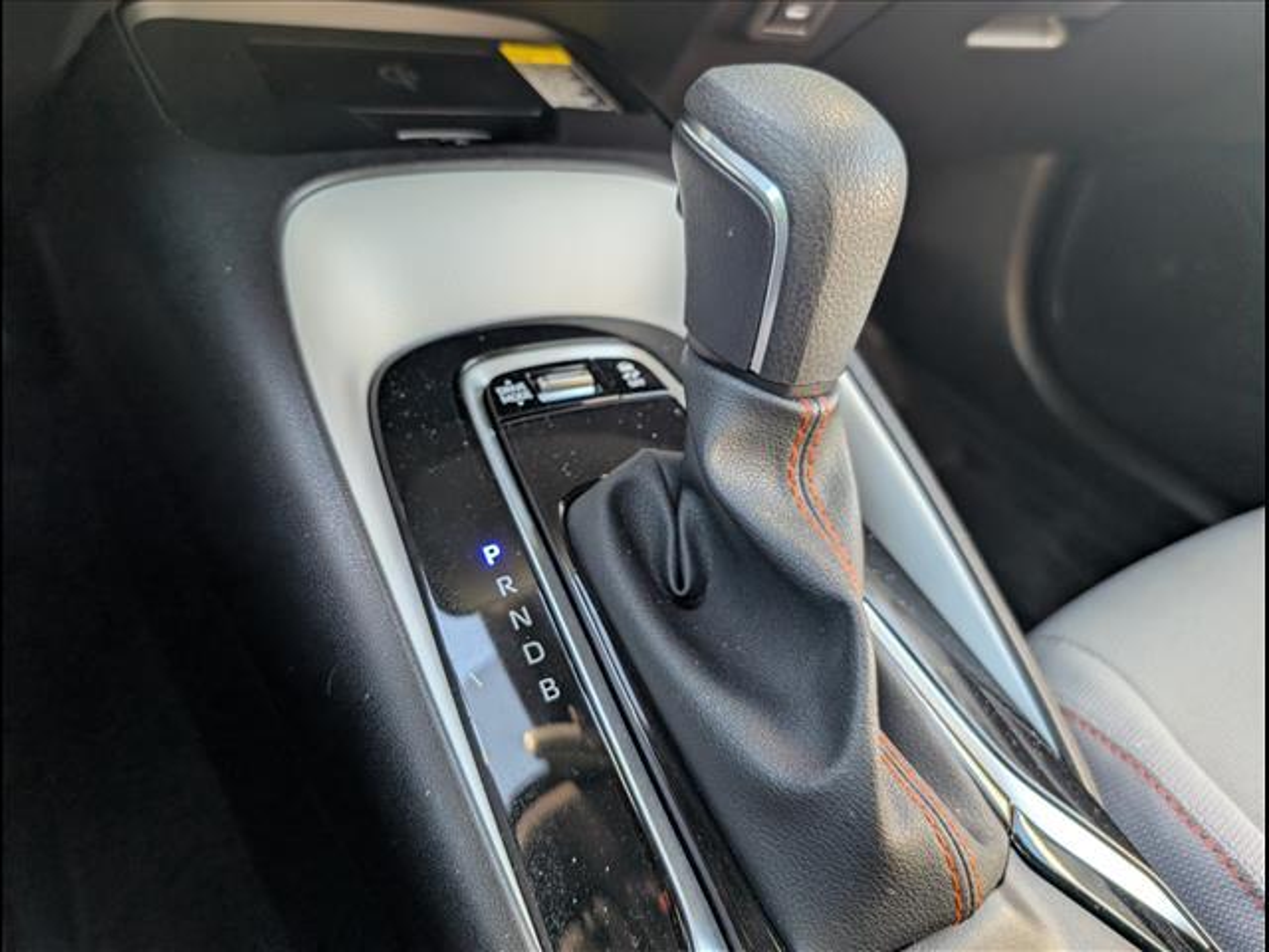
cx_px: 634
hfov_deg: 71.6
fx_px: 880
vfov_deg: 56.8
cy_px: 476
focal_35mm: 24
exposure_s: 1/119
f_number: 1.68
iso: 243
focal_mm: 6.9
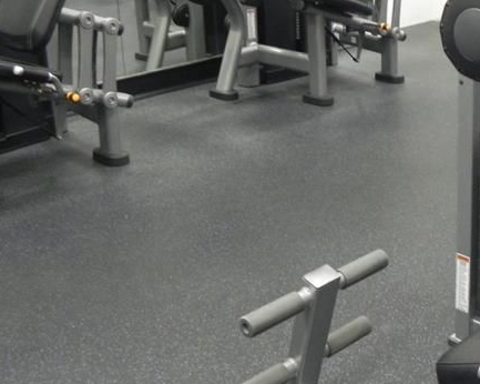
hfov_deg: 30.6
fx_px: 852
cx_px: 394
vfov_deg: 25.2
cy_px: 123
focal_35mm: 60
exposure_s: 1/14.3
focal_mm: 4.6
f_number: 2.8
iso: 400
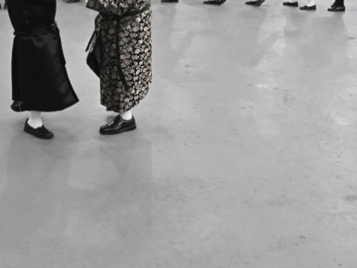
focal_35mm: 52
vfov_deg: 26.8
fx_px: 537
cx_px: 128
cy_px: 11
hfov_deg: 36.5
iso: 2000
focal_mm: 24
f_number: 4
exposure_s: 1/250
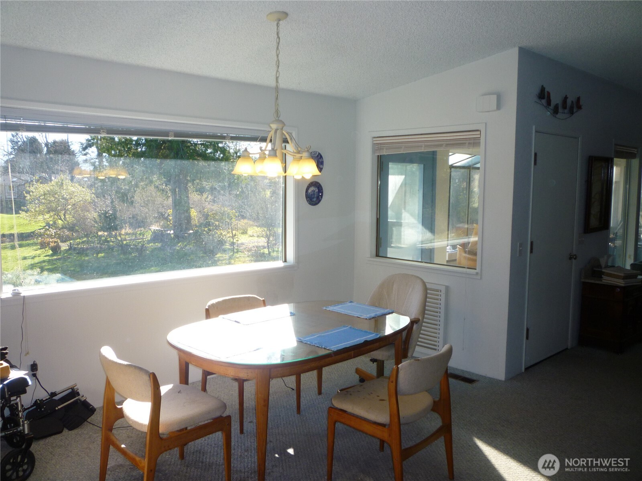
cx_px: 321
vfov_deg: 48.2
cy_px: 240
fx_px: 538
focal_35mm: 29
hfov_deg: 61.7
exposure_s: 1/160
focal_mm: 5.2
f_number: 3.3
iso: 100
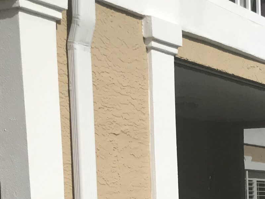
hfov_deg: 19.1
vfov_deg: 15.5
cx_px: 399
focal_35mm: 90
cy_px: 272
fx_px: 689
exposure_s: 1/5319
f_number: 1.8
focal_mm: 3.99
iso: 20
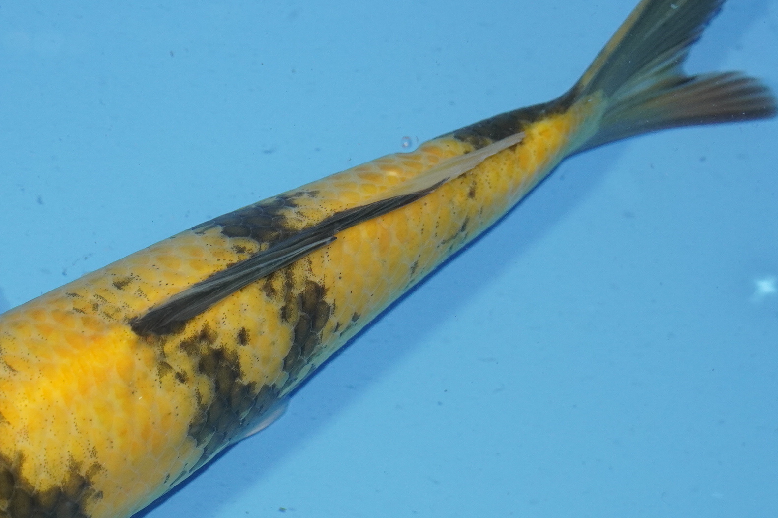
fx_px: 3325
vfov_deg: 8.9
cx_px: 315
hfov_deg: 13.3
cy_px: 390
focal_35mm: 154
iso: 1250
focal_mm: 54
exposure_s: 1/160
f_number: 5
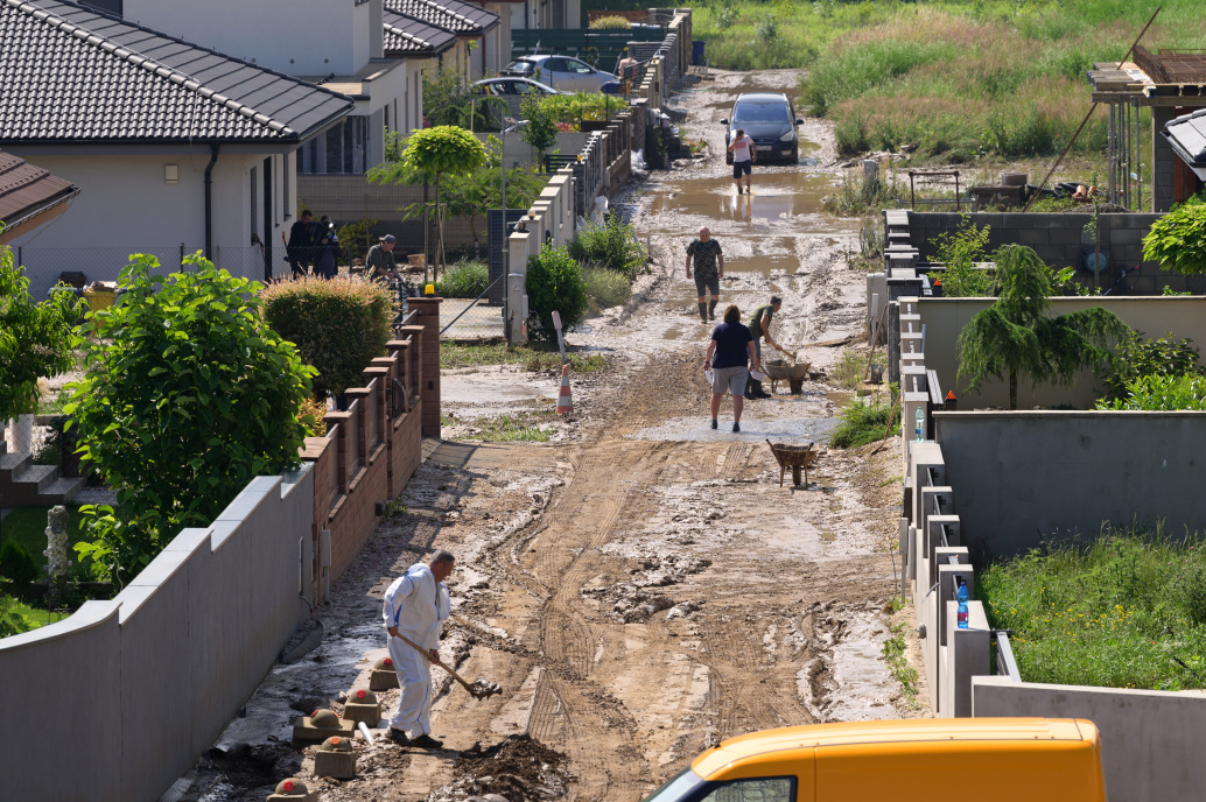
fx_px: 7767
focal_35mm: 232
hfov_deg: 8.9
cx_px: 690
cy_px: 432
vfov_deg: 5.9
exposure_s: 1/320
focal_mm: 200
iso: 100
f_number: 7.1
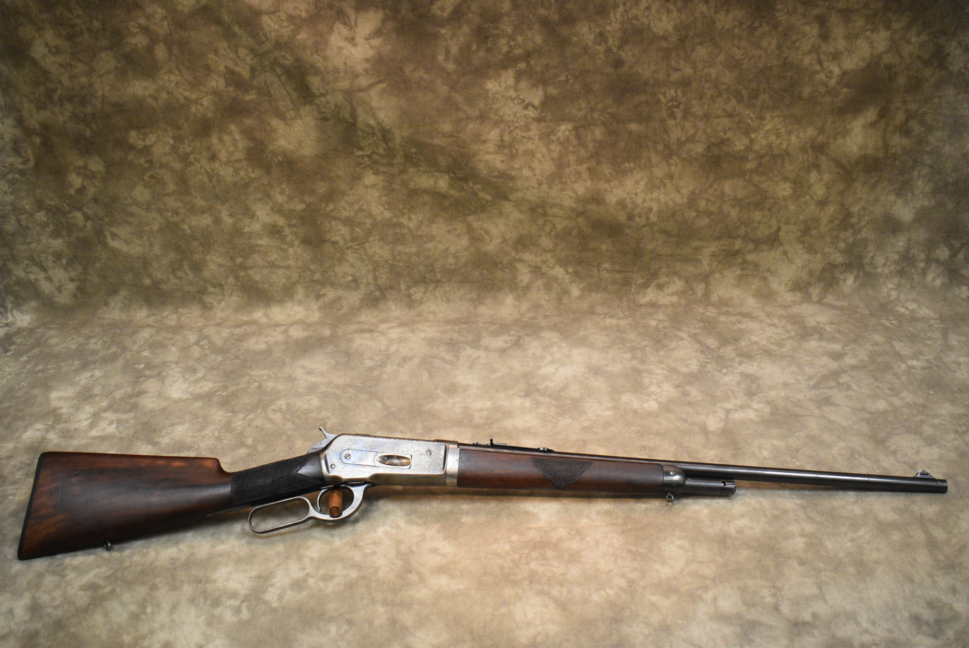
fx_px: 970
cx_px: 484
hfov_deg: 53.1
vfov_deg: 36.9
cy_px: 324
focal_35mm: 36
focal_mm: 24
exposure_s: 1/125
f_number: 4
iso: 1800
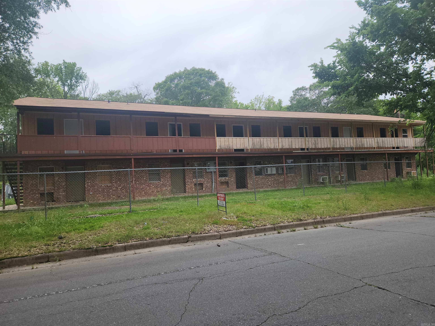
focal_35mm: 23
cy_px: 163
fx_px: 289
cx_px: 218
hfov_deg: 73.9
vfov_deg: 58.9
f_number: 1.8
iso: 20
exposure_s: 1/1195
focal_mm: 5.4
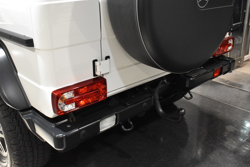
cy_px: 84
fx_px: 271
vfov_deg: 34.2
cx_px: 125
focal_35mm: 39
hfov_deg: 49.6
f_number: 8
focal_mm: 26
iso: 5000
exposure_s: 1/40
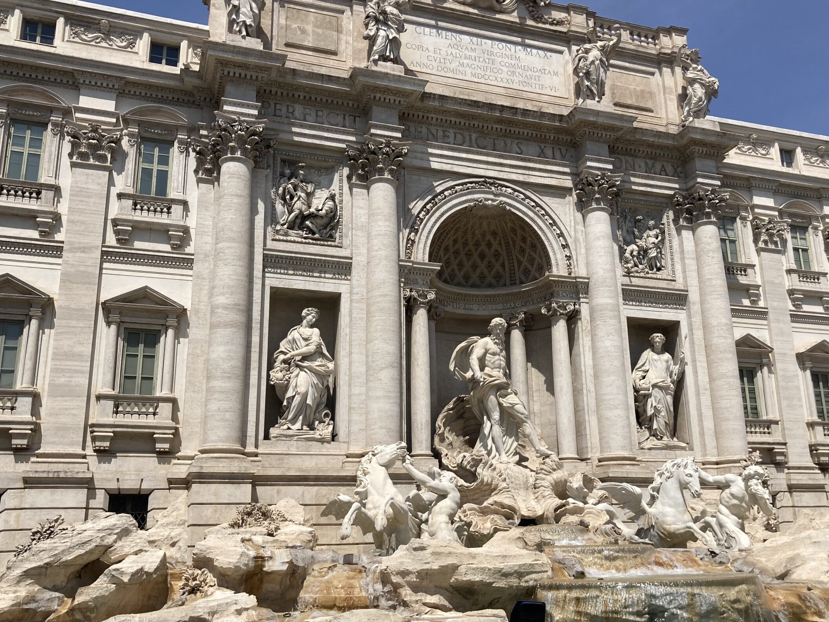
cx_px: 443
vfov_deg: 41.8
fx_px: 814
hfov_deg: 53.9
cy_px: 322
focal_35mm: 34
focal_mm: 3.99
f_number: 1.8
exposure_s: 1/4367
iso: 25
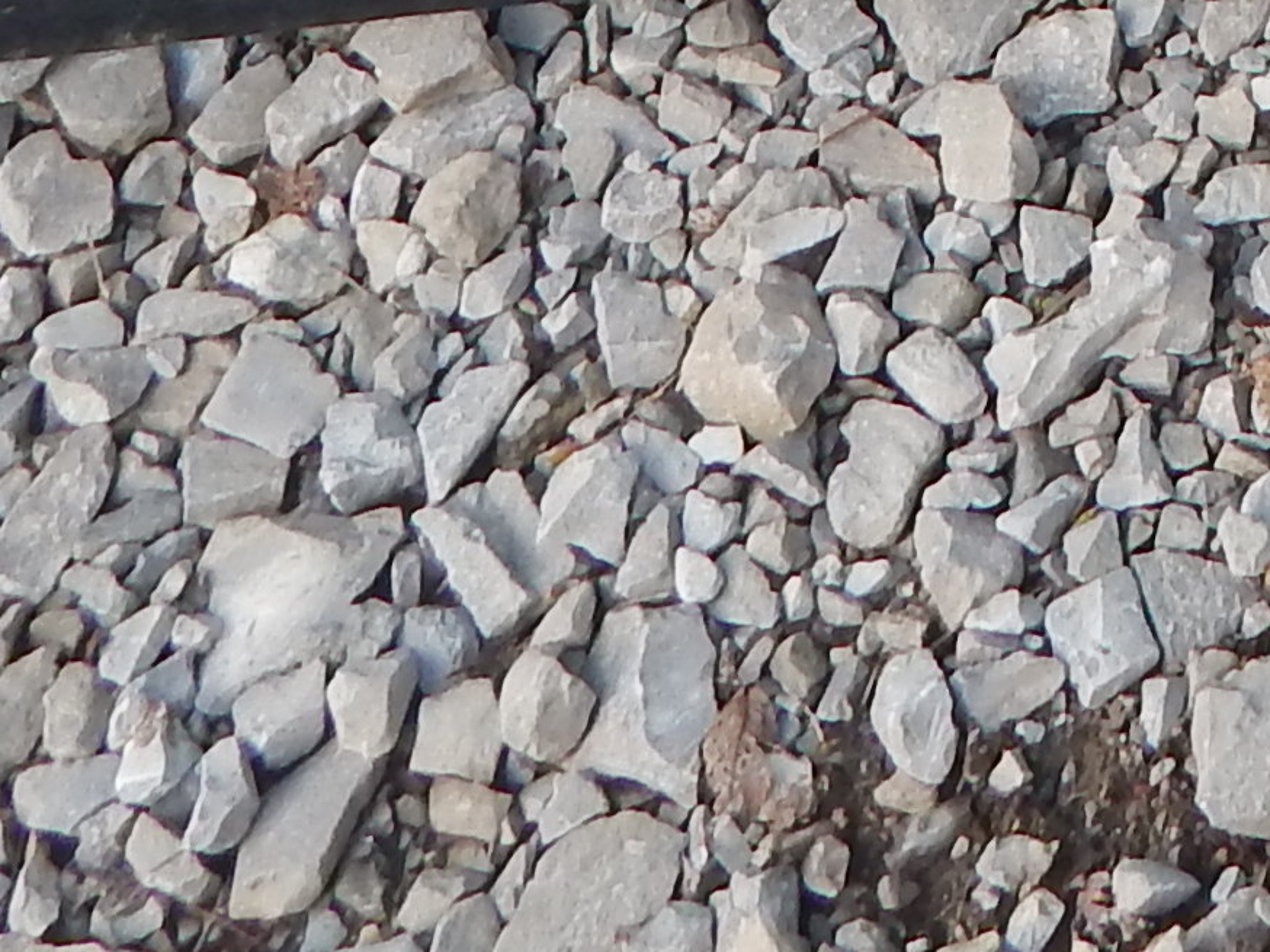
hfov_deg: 16.0
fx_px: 4255
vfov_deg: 10.7
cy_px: -1429
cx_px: 1720
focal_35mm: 116
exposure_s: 1/250
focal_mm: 4
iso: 125
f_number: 3
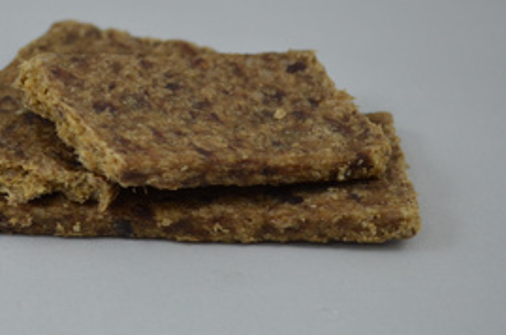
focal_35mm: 106
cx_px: 88
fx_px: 1486
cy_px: 91
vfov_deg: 12.8
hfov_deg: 19.1
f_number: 5
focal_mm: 38
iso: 500
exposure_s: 1/60
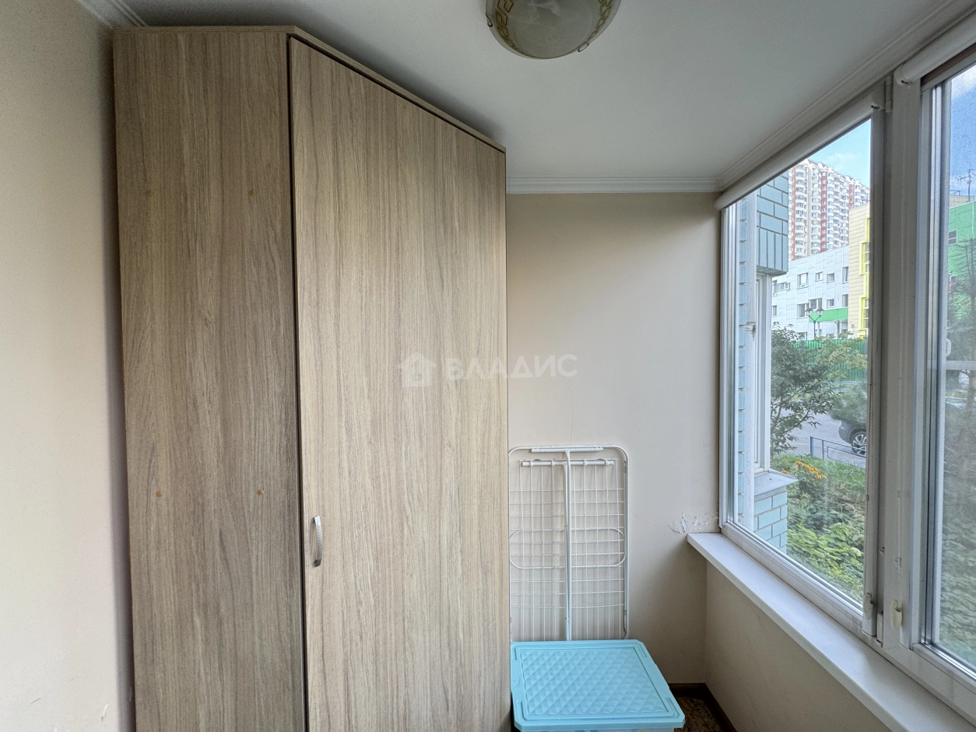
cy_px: 366
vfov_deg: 85.7
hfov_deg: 102.1
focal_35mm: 14
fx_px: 395
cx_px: 488
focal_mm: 2.22
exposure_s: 1/99
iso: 80
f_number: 2.2
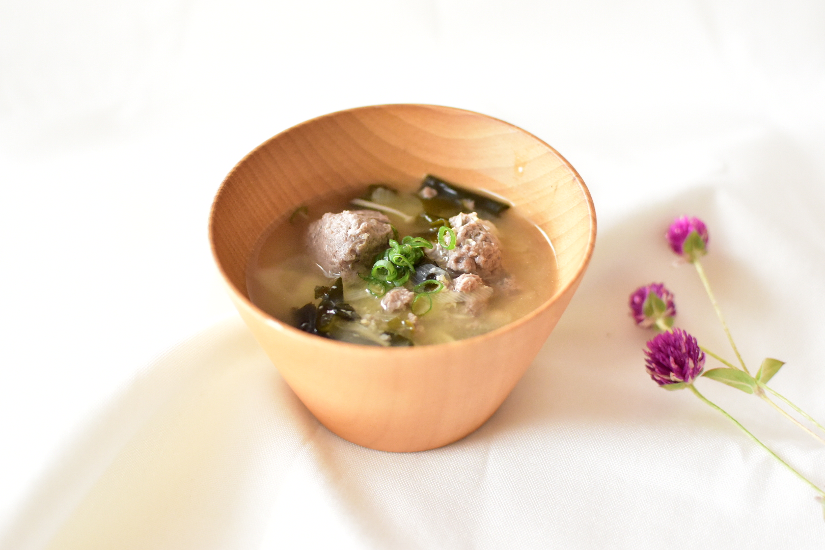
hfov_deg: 37.9
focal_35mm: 52
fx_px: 1203
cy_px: 275
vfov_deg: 25.8
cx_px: 412
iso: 1250
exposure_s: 1/100
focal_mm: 35
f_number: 2
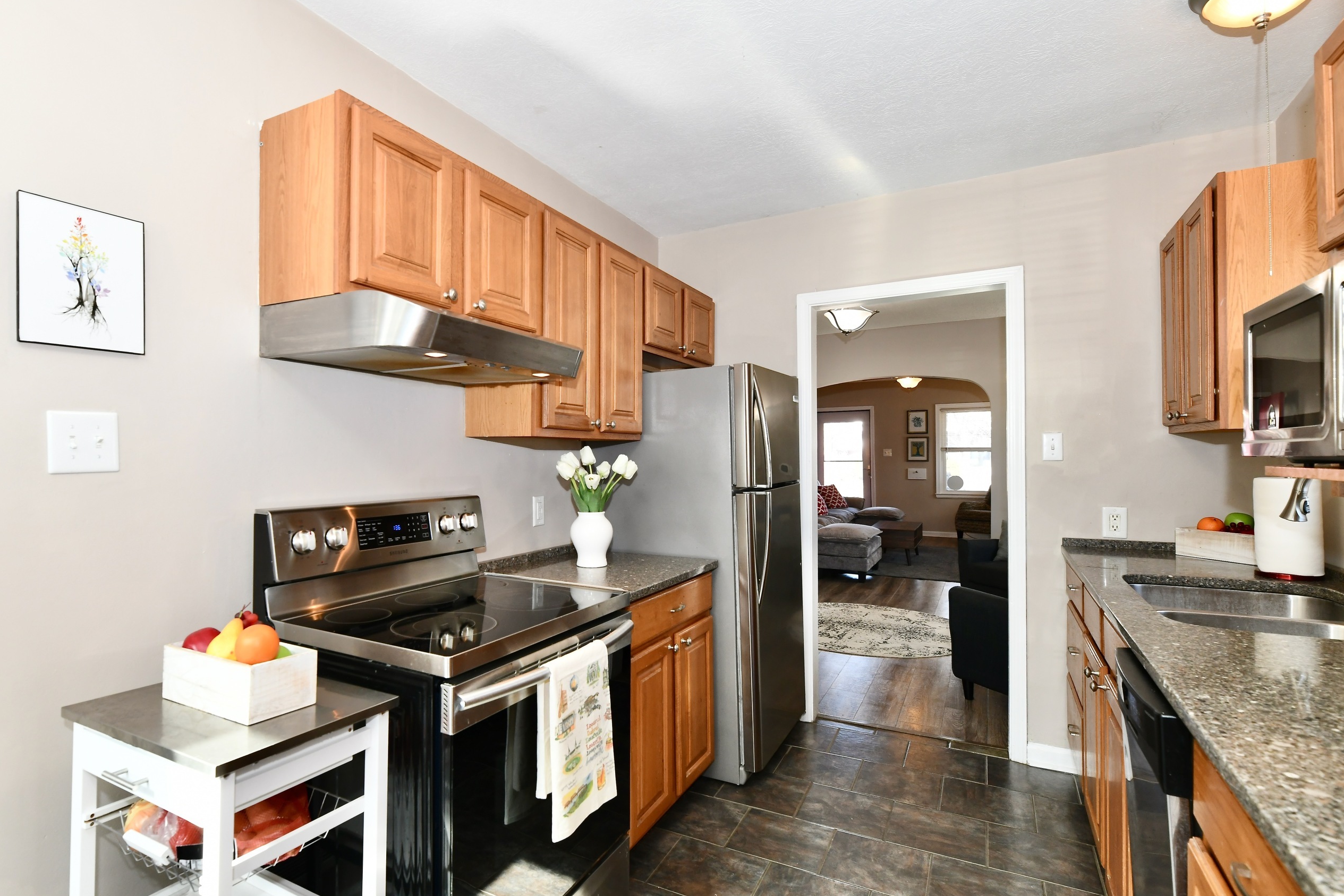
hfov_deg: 92.7
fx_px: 635
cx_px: 577
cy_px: 477
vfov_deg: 70.4
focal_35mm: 17
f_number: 6.3
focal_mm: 14
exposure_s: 1/60
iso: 640
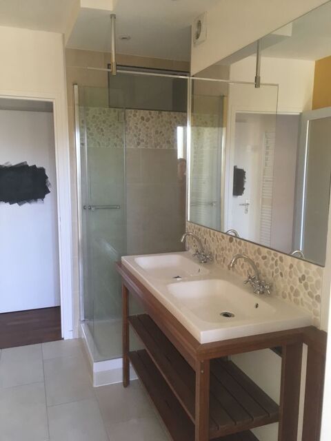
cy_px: 220
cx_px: 166
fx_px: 370
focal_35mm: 29
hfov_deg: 48.2
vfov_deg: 61.7
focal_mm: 4.15
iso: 100
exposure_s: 1/33
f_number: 2.2
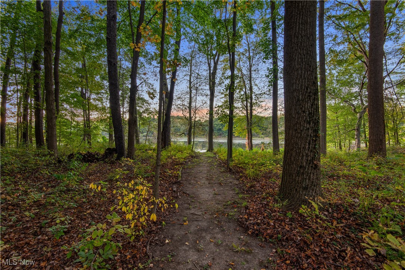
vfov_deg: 73.8
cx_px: 202
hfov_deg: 96.7
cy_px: 135
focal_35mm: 16
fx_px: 180
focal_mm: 16
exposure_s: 1/2.5
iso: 400
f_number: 8
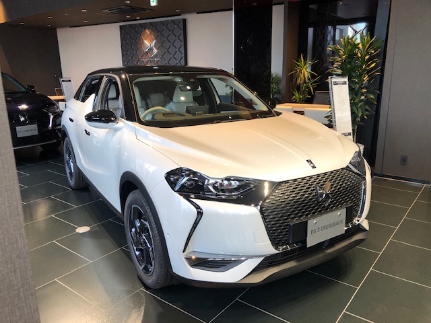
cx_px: 216
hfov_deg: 63.4
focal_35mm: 28
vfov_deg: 49.7
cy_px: 162
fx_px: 349
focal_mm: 3.99
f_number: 1.8
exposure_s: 1/30
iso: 25
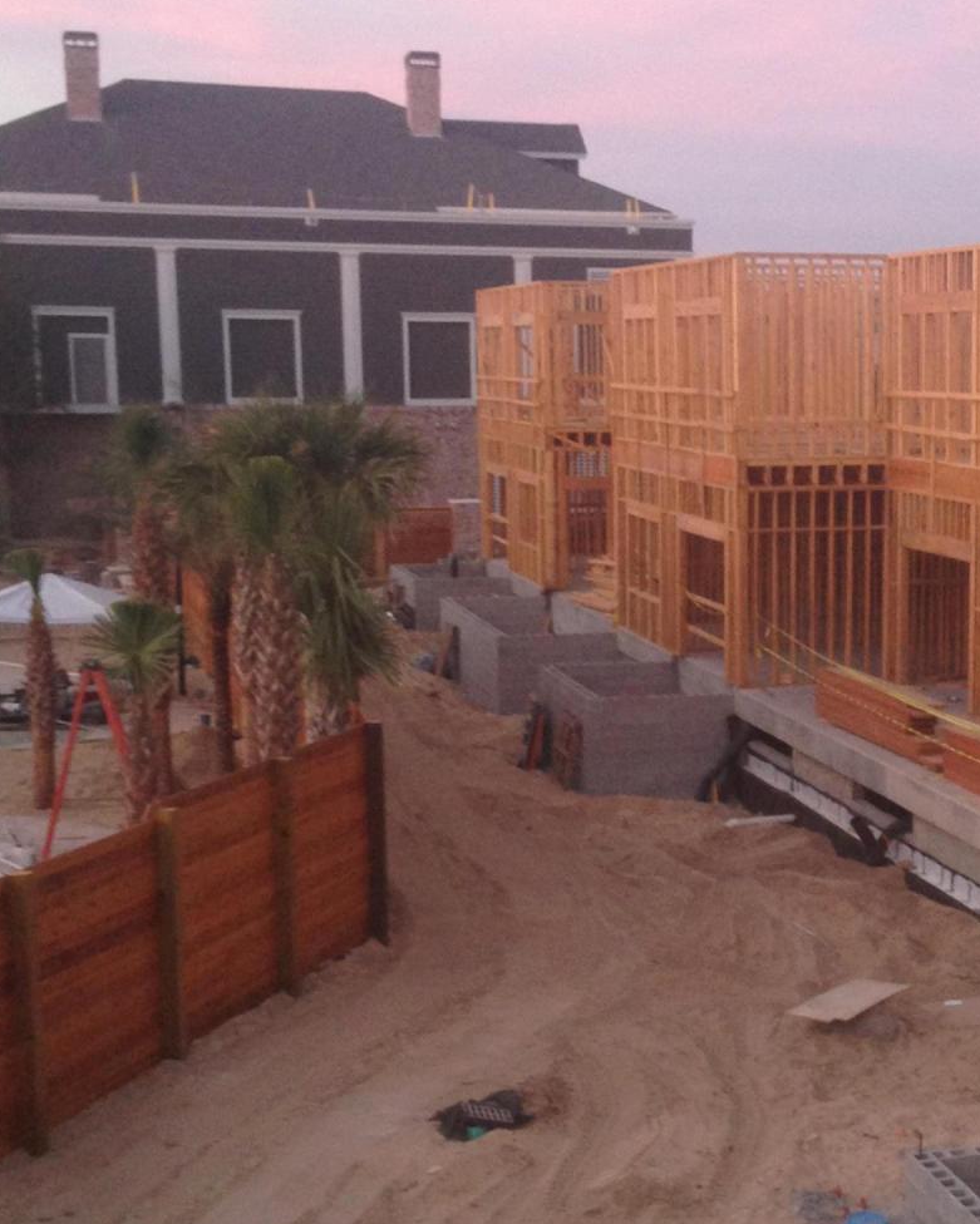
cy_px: 724
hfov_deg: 22.7
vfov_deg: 28.7
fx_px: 2392
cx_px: 832
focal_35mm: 66
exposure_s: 1/20
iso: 100
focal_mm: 4.12
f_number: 2.4
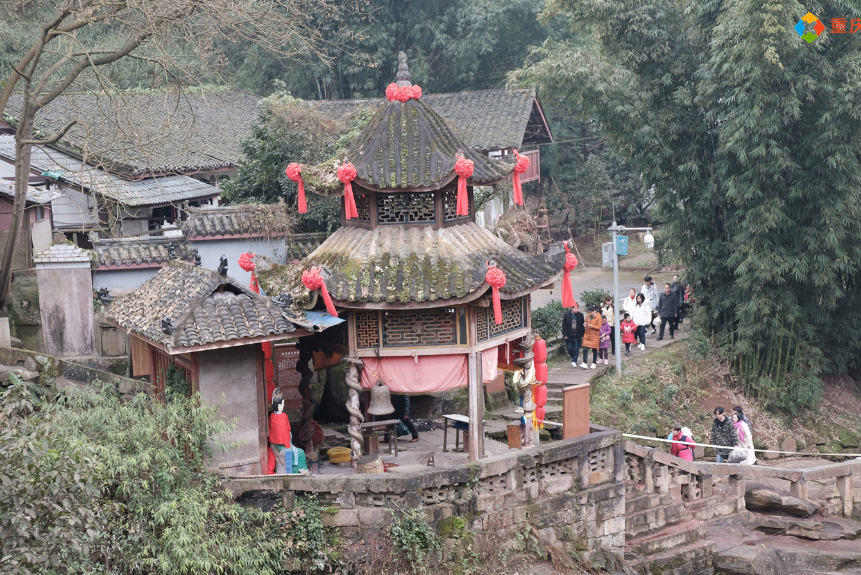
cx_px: 472
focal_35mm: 57
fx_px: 1363
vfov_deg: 23.8
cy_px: 306
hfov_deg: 35.0
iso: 200
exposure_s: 1/56
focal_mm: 34.3
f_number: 3.6
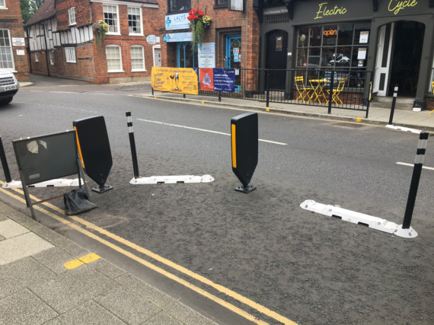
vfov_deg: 48.2
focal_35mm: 29
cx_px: 217
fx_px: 363
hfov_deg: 61.7
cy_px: 162
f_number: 2.2
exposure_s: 1/403
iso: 25
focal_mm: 4.15
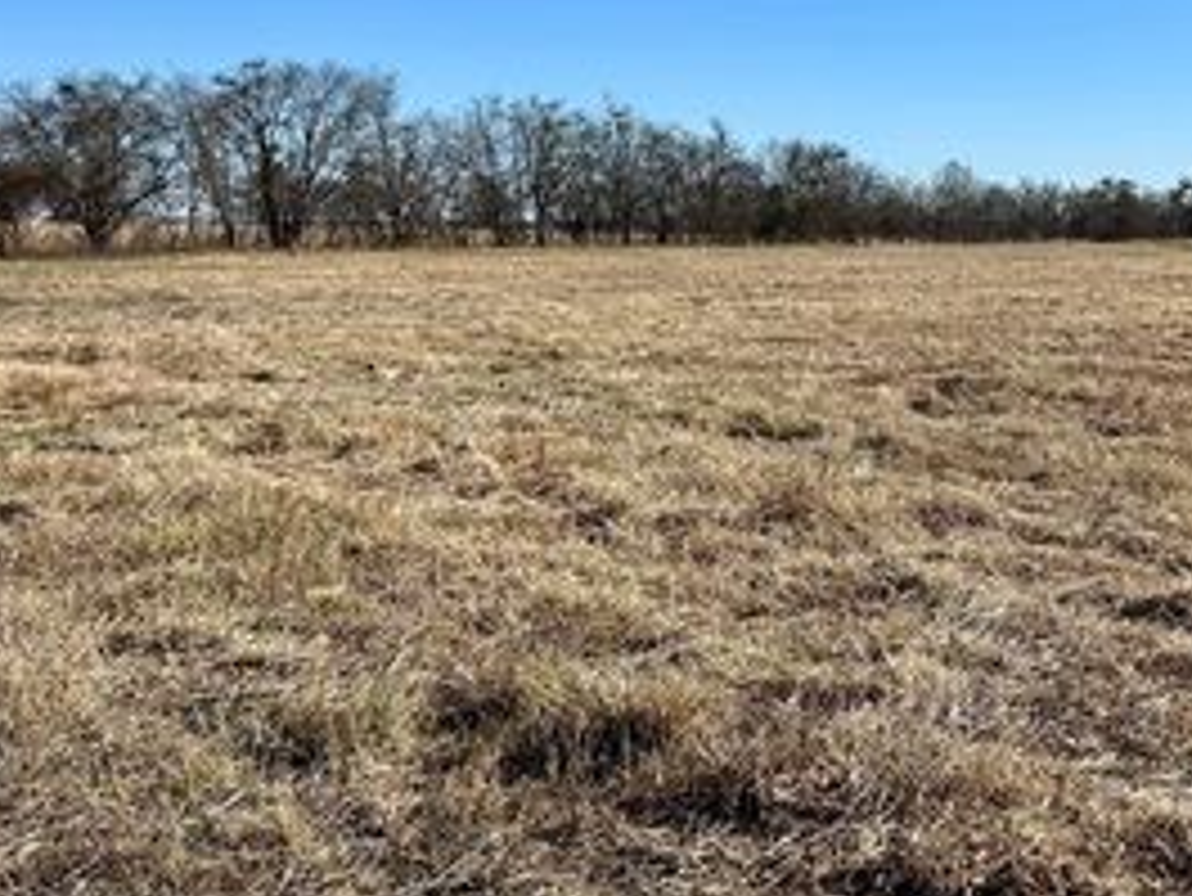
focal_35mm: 49
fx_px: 1688
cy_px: 326
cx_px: 1021
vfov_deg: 29.6
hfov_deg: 37.0
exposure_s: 1/5882
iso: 50
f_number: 1.5
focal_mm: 5.7
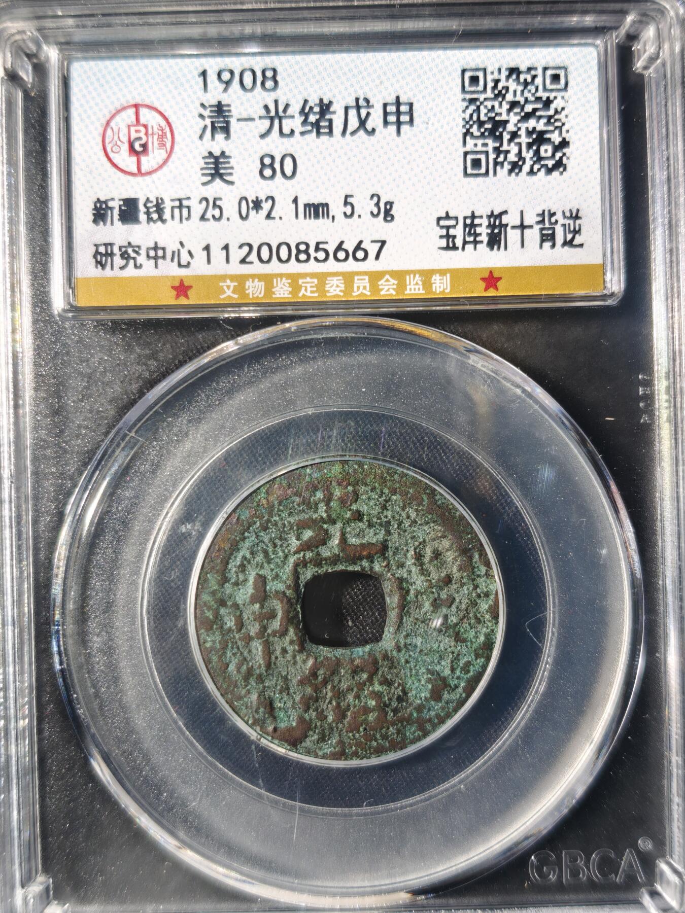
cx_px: 342
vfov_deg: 42.1
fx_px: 1187
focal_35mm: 45
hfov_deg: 32.2
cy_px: 456
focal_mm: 5.85
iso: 100
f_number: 1.63
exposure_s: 1/100
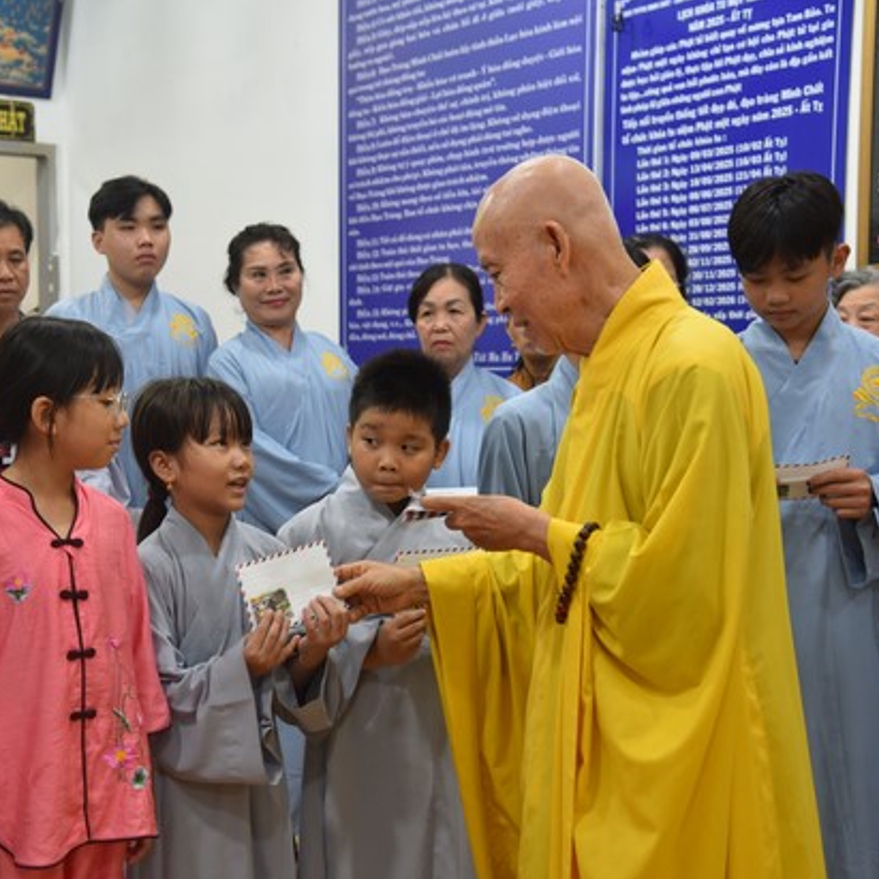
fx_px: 1695
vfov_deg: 29.1
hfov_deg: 28.7
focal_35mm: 59
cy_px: 441
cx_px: 237
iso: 720
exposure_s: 1/60
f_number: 4
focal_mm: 46
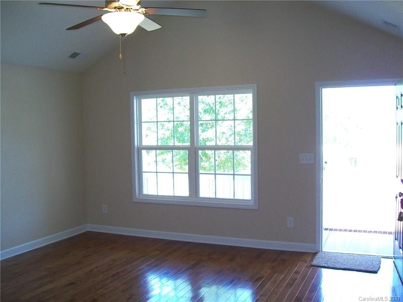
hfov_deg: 51.4
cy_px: 151
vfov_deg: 39.7
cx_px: 202
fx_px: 419
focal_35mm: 36
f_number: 2.7
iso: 160
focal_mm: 6
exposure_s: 1/60
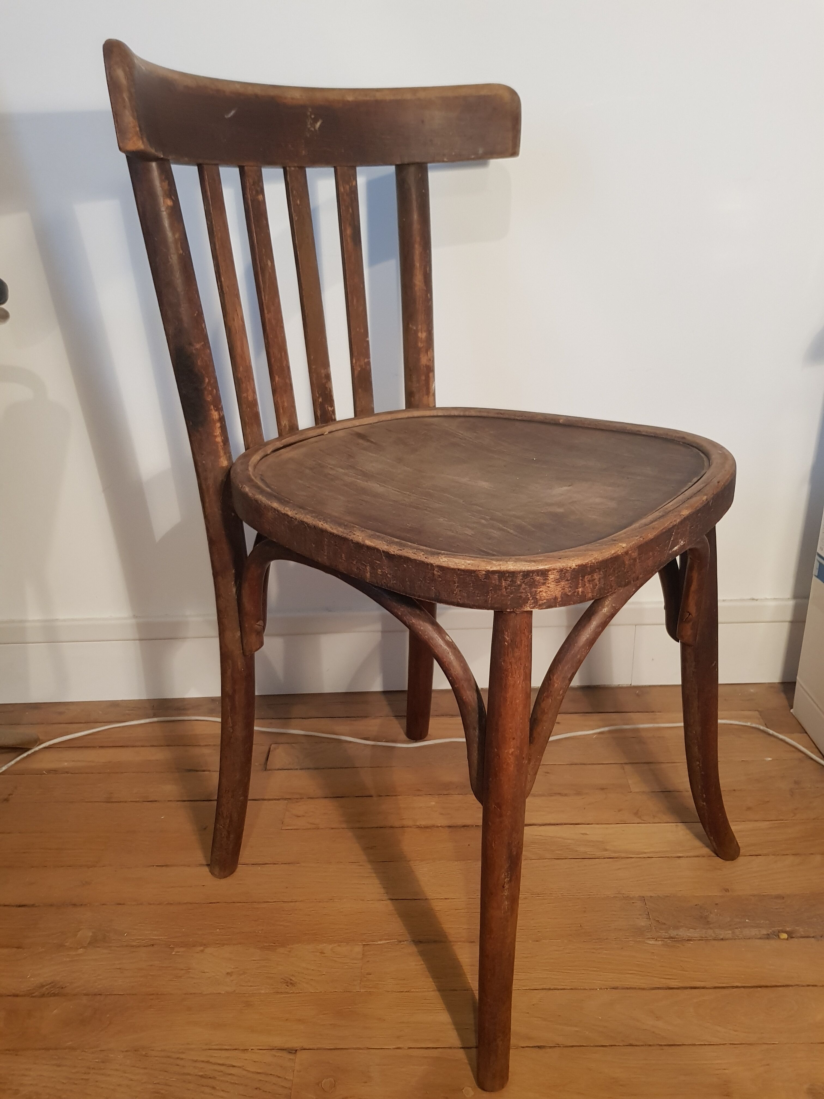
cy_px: 550
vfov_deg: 67.3
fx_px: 825
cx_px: 412
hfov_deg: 53.1
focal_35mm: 26
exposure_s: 1/25
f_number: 1.7
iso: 250
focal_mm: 4.2
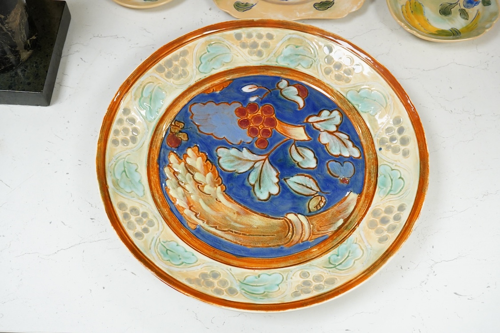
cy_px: 166
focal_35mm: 45
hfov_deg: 43.6
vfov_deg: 29.9
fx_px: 625
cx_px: 250
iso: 2500
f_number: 9
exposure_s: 1/160
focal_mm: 30
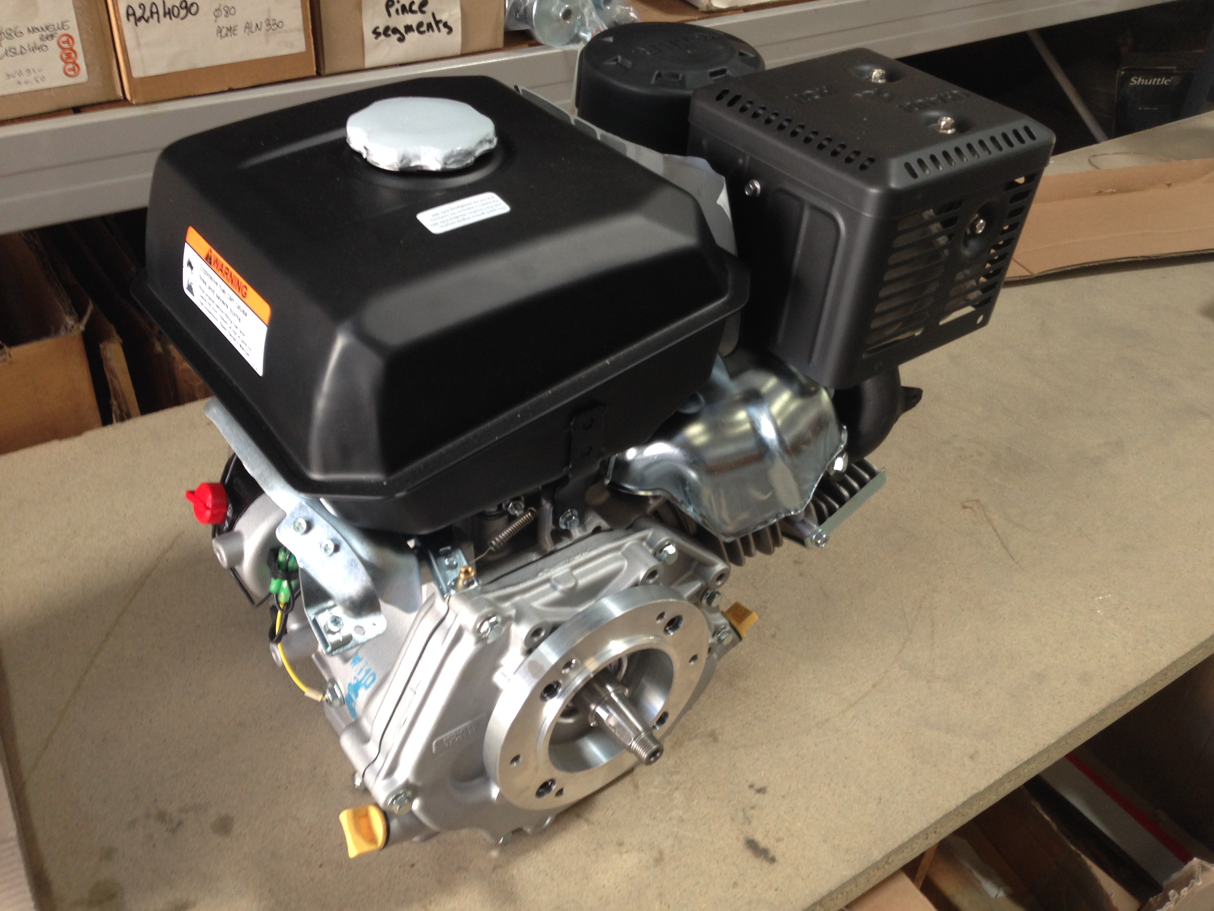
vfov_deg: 42.9
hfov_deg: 55.4
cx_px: 607
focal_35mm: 33
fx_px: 1157
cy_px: 456
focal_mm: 4.12
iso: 80
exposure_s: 1/20
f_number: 2.4
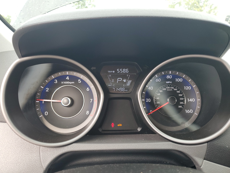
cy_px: 86
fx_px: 173
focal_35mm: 26
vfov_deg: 53.1
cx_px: 115
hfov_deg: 67.3
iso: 54
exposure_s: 1/120
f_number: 1.5
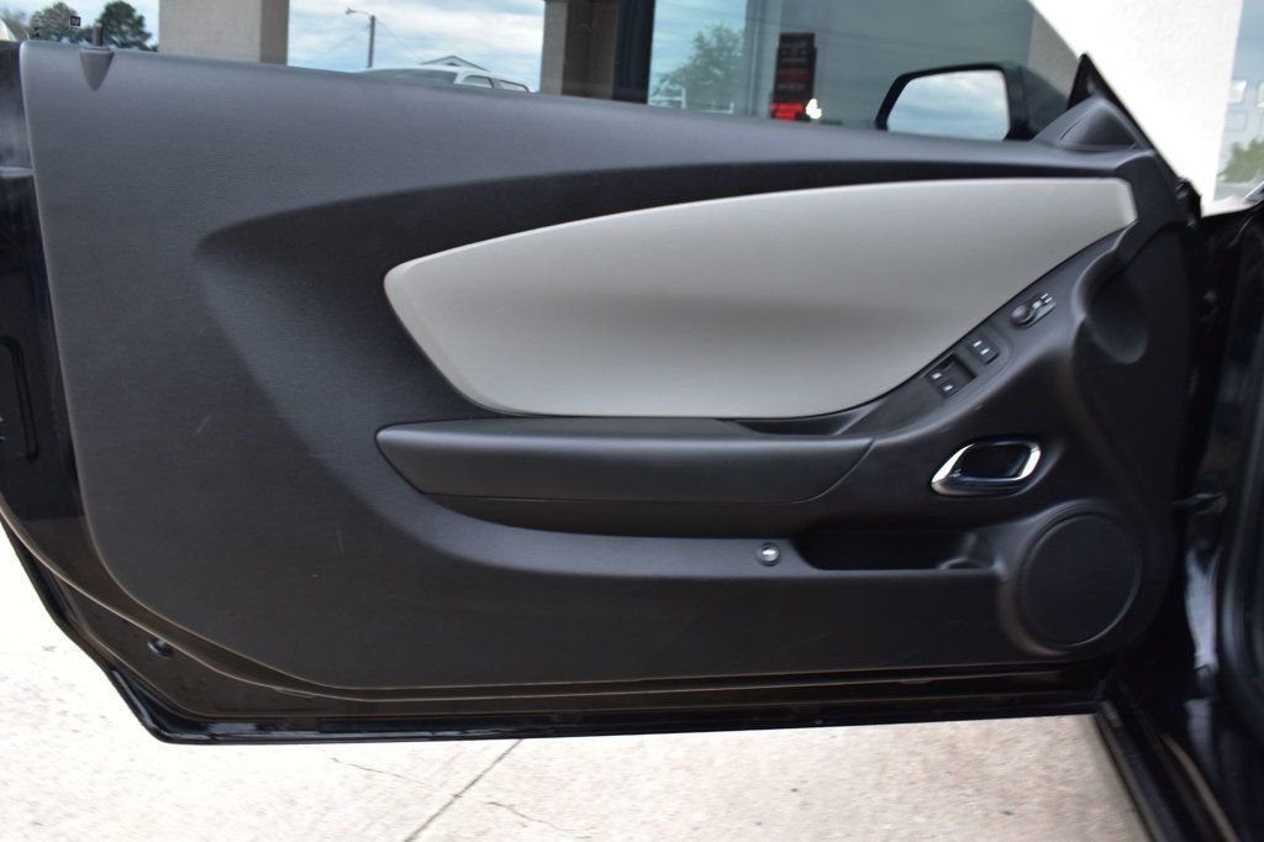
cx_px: 632
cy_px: 421
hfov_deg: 57.2
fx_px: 1158
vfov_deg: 39.9
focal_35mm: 33
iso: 400
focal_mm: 22
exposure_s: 1/30
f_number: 7.1
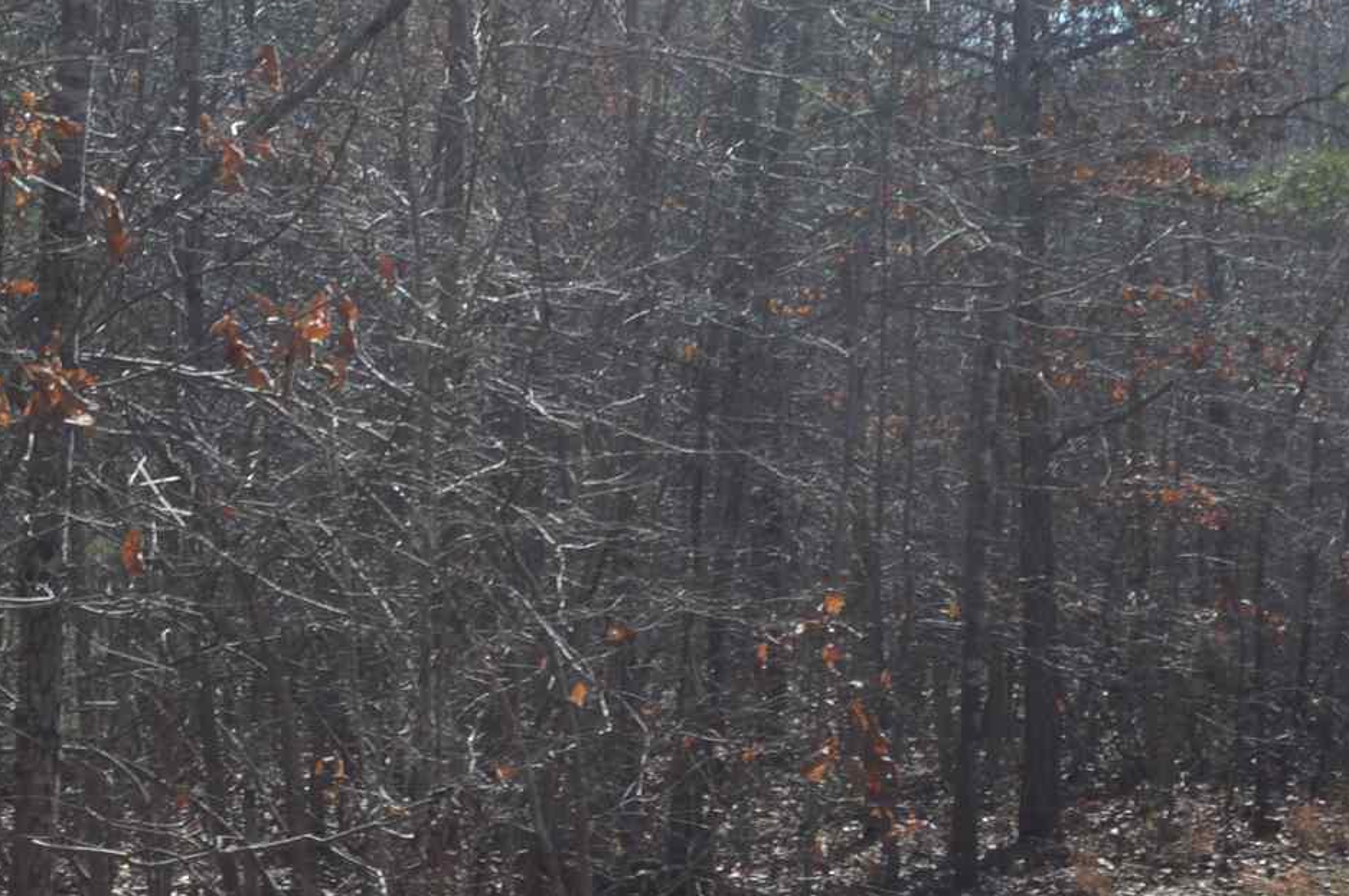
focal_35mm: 128
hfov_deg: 16.0
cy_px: 364
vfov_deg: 10.7
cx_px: 362
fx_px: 4791
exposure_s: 1/250
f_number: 8
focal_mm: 26
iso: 100
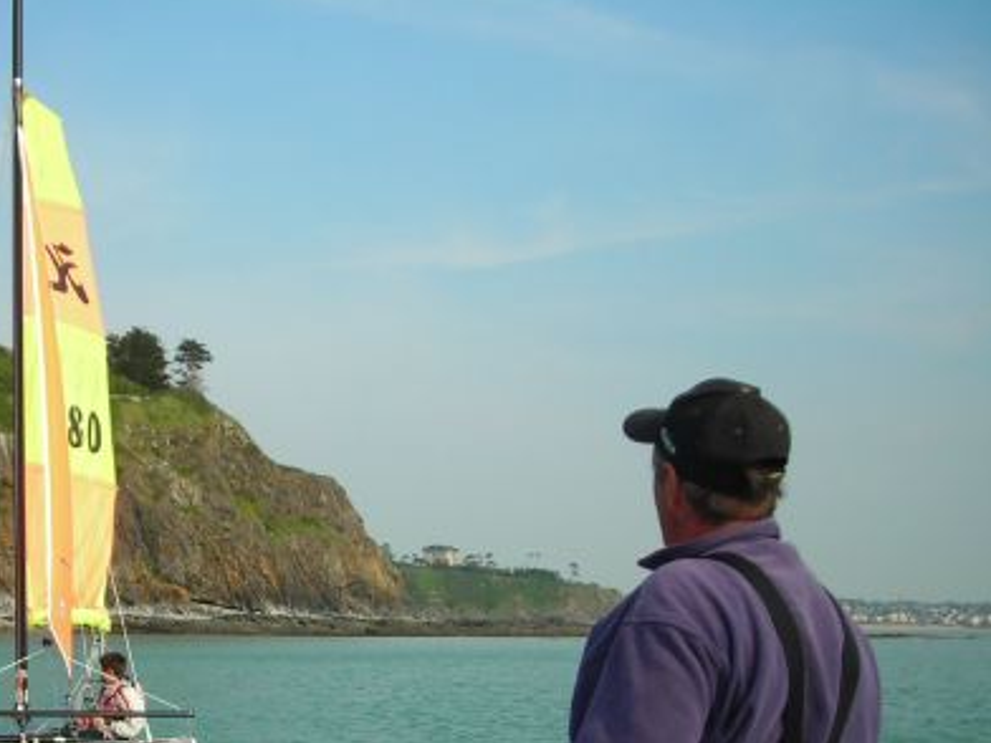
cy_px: 586
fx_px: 1775
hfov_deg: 30.6
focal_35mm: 62
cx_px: 230
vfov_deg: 23.3
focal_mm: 6.3
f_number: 6.4
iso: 50
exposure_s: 1/130
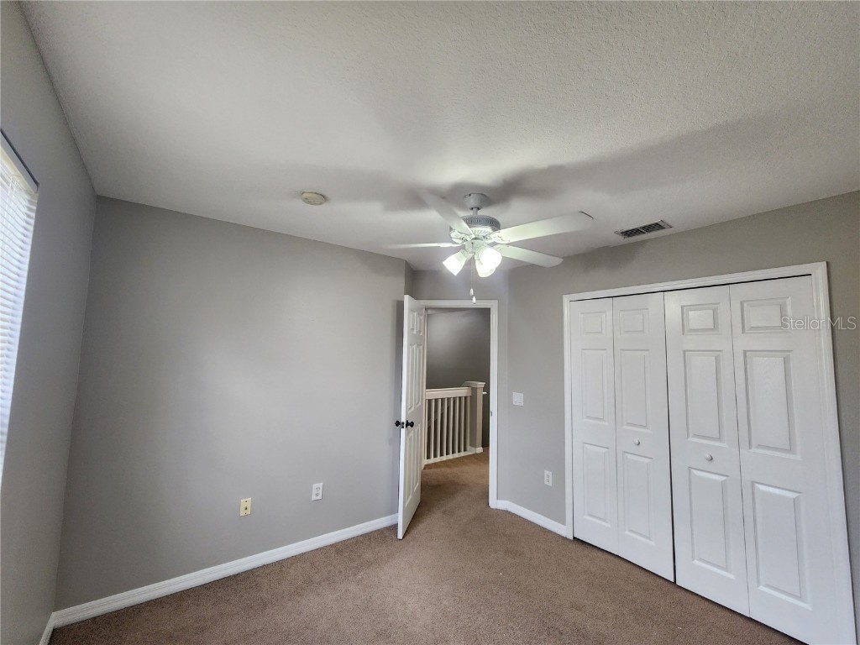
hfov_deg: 106.2
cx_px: 430
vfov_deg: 89.9
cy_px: 322
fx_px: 323
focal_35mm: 13
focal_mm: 2.2
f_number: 2.2
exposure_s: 1/60
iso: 160
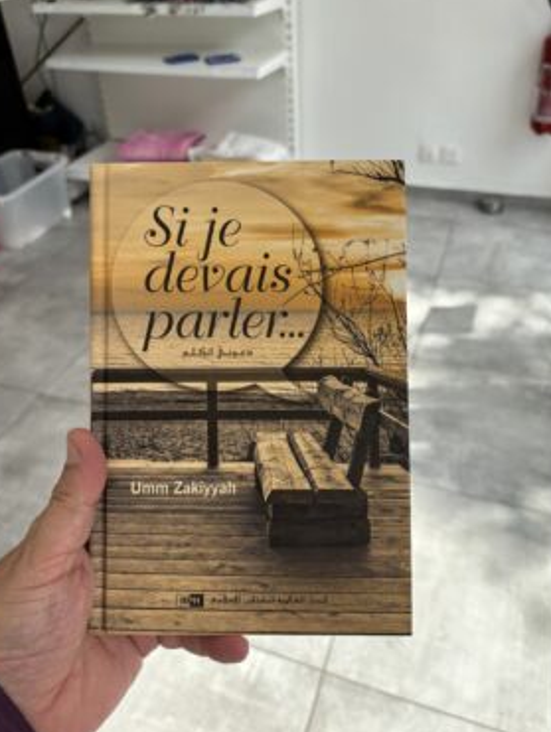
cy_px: 349
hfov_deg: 49.8
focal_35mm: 28
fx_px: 593
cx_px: 269
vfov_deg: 63.4
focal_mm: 5.96
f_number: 1.6
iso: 50
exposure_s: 1/787
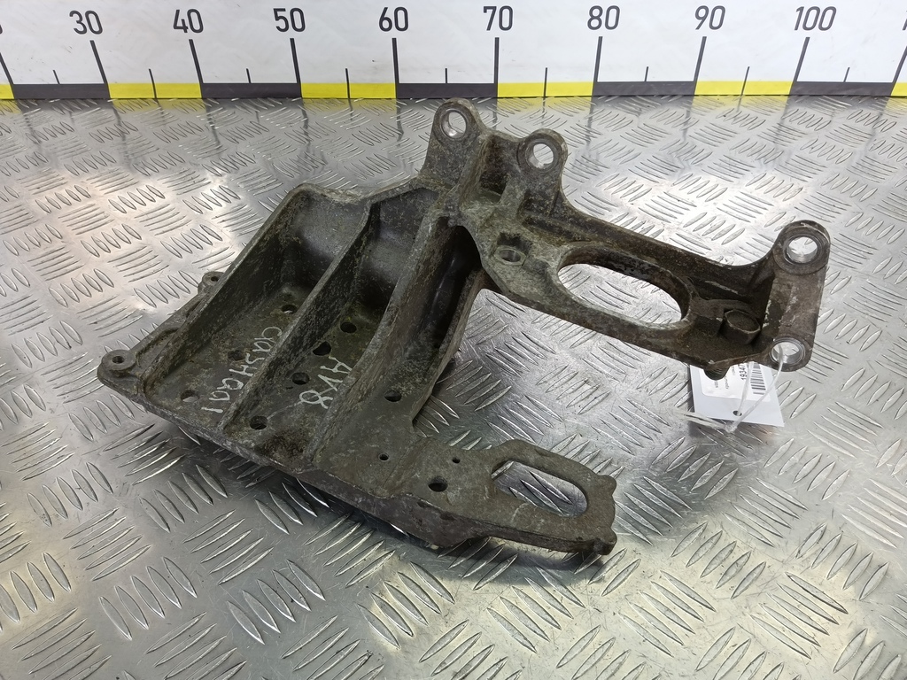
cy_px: 340
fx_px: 603
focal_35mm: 23
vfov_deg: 58.9
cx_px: 454
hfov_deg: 73.9
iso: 117
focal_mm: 4.11
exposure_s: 1/100
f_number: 1.6
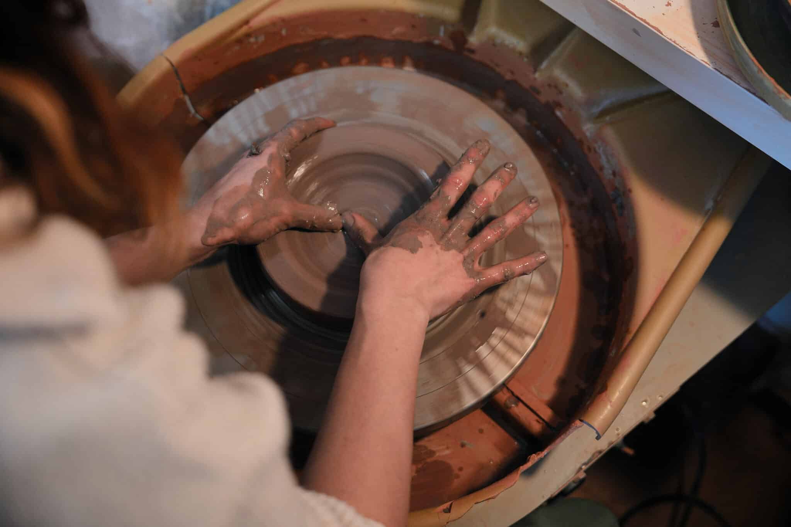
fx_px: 681
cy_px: 264
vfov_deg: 42.3
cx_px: 396
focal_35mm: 31
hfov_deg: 60.3
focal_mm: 31
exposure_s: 1/250
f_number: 2.8
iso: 500
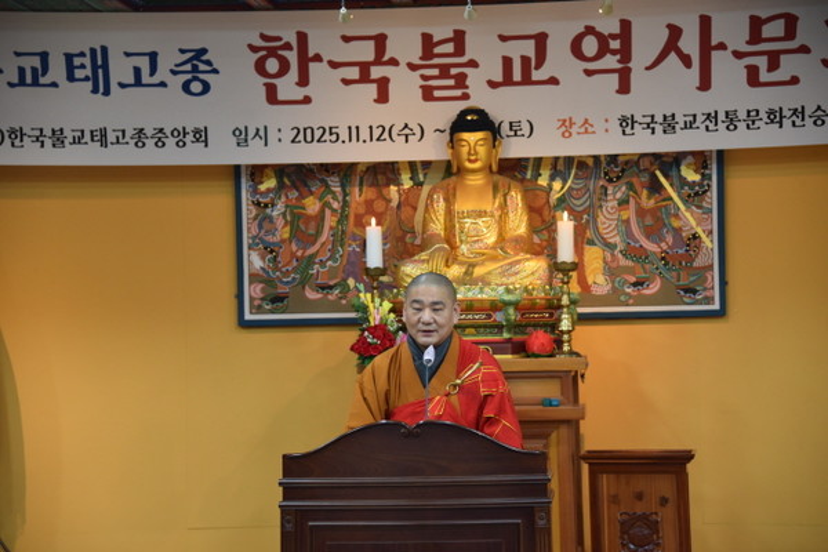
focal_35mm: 116
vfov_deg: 11.8
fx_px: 2668
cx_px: 414
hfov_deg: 17.6
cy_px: 276
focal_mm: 116
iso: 1400
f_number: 5.6
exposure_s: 1/60
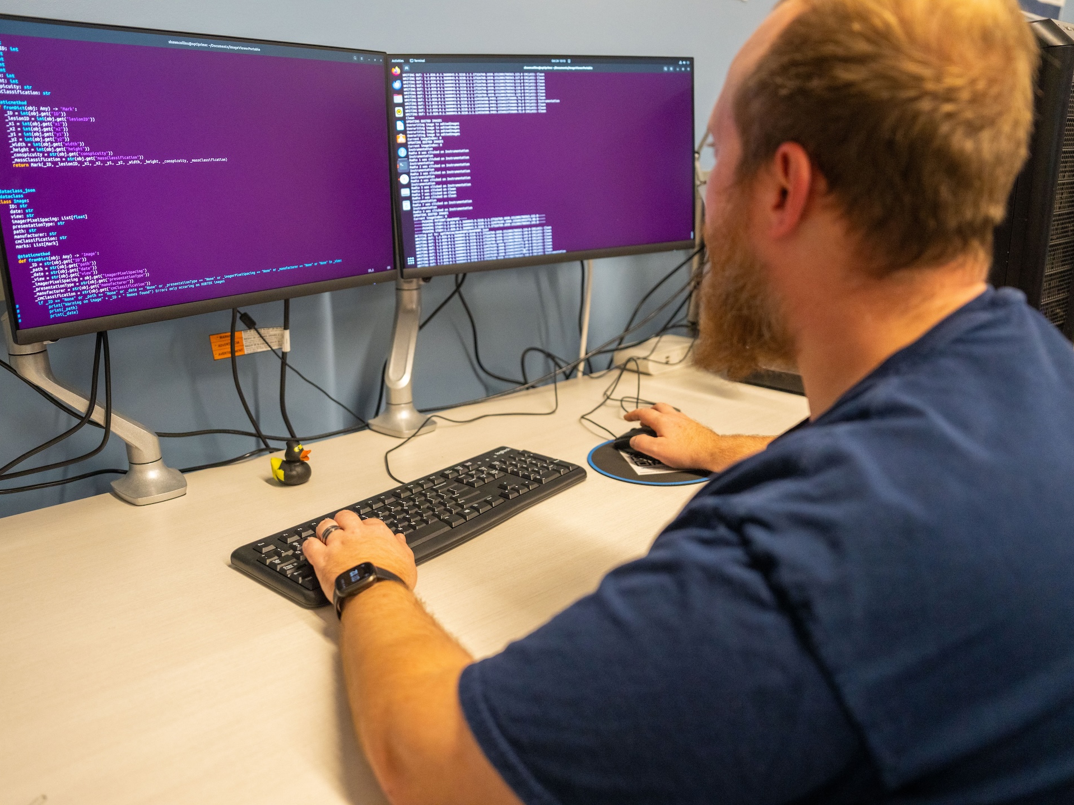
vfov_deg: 53.1
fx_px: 807
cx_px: 491
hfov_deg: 67.2
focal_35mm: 26
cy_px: 402
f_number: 2.8
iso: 1600
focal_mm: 24
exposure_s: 1/160
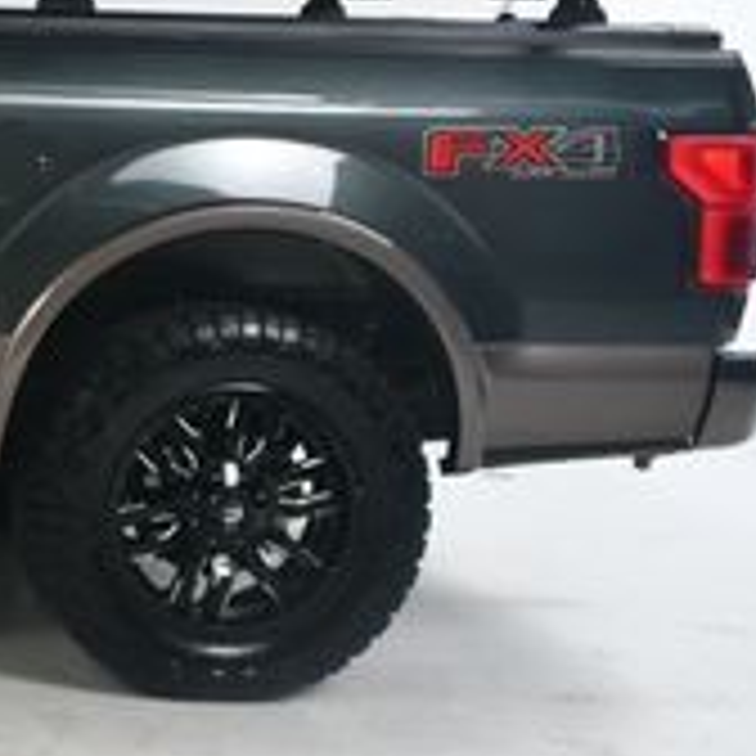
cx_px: -549
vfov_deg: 16.3
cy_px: 346
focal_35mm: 107
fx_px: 2644
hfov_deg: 14.5
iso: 100
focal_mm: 22
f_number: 11
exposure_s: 1/160
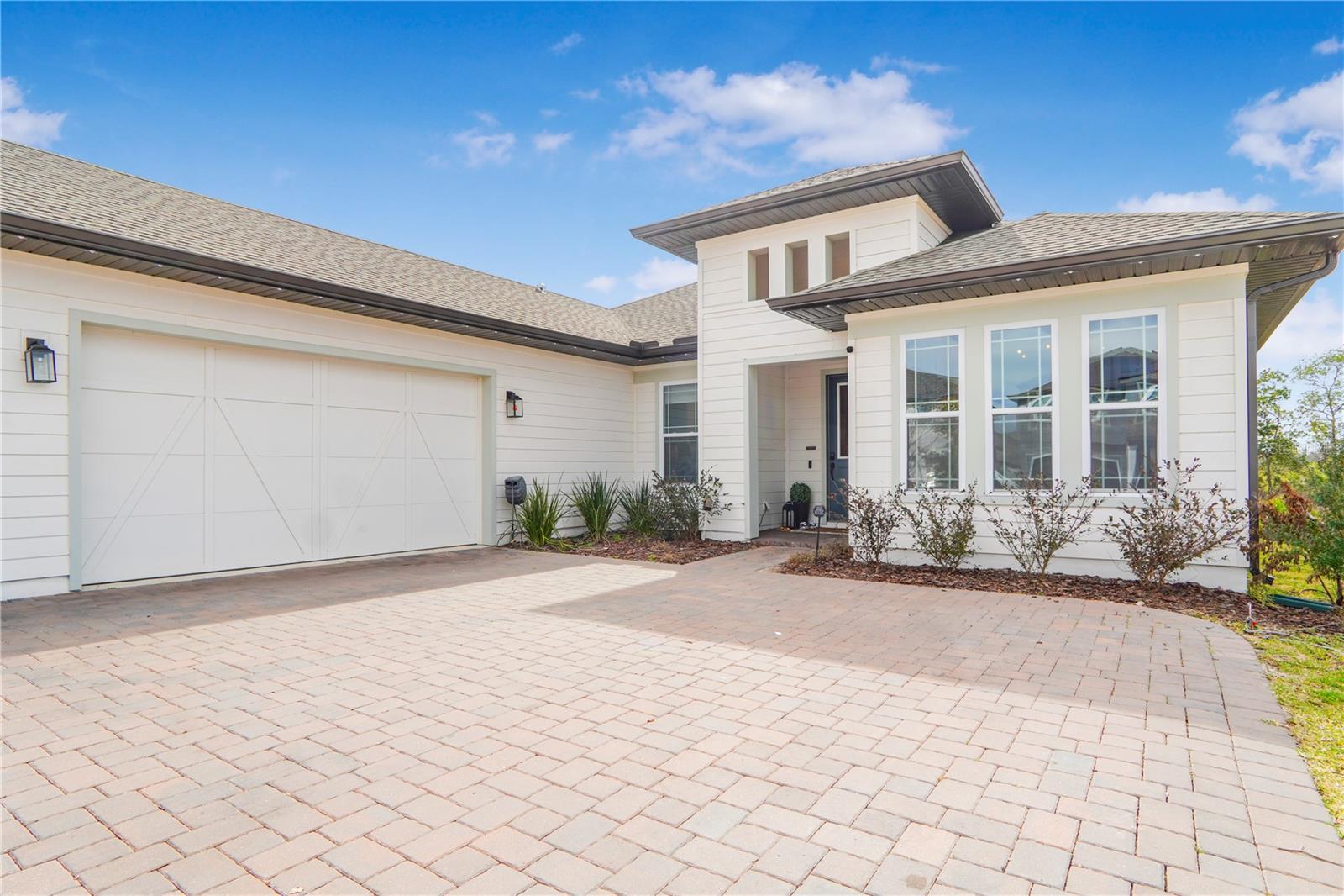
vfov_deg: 67.4
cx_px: 672
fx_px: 672
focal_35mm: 18
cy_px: 448
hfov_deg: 90.0
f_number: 6.3
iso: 100
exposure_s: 1/320
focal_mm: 12
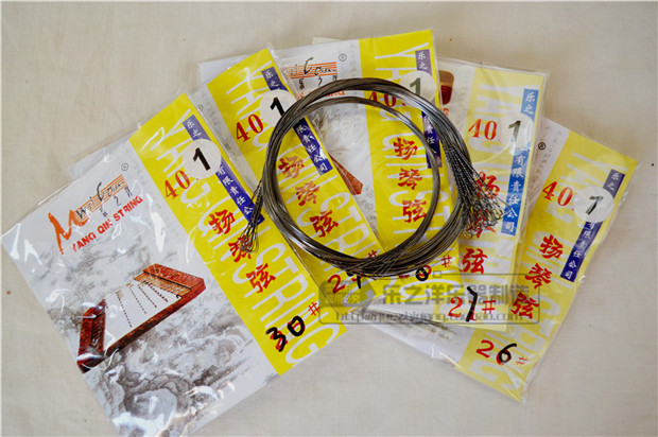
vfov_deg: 43.5
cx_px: 329
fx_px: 548
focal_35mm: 30
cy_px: 218
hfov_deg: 62.0
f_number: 3.8
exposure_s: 1/60
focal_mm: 20
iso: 500
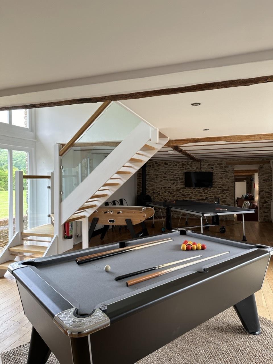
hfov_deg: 56.8
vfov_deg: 71.6
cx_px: 136
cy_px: 182
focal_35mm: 24
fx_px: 252
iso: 80
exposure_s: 1/121
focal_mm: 6.86
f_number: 1.78
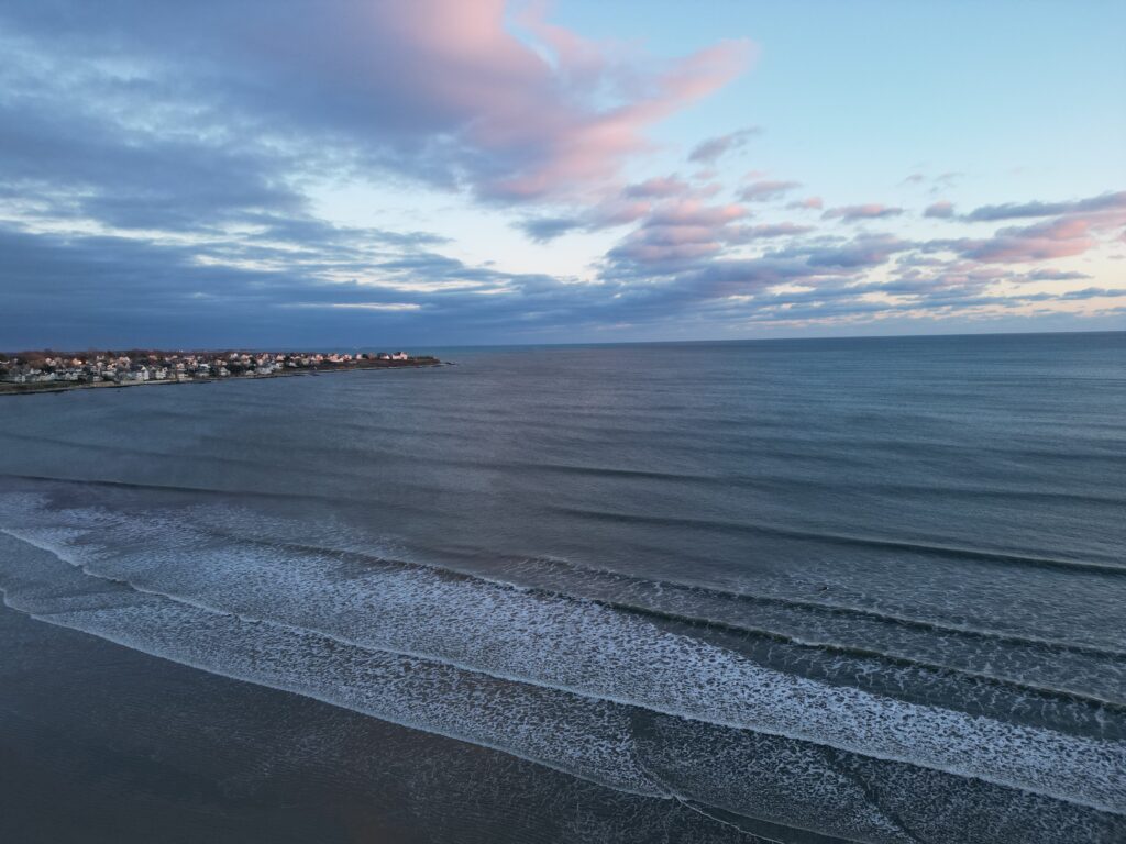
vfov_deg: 56.8
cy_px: 422
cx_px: 563
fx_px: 781
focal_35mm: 24
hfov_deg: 71.6
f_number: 1.7
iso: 100
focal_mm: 6.72
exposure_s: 1/125
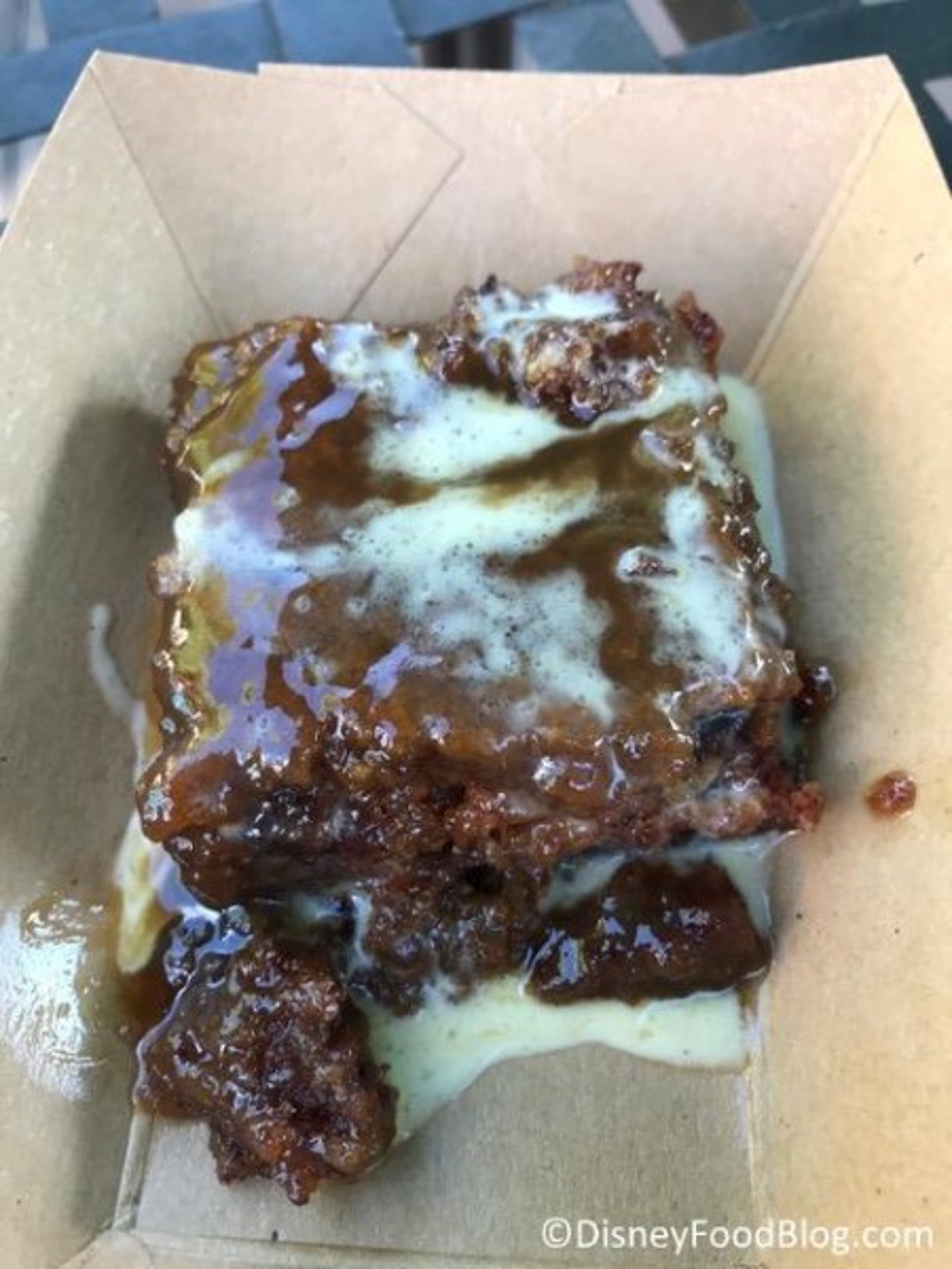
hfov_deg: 49.7
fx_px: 1027
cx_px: 476
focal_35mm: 28
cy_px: 634
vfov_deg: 63.4
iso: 32
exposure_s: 1/120
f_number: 1.8
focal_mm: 3.99
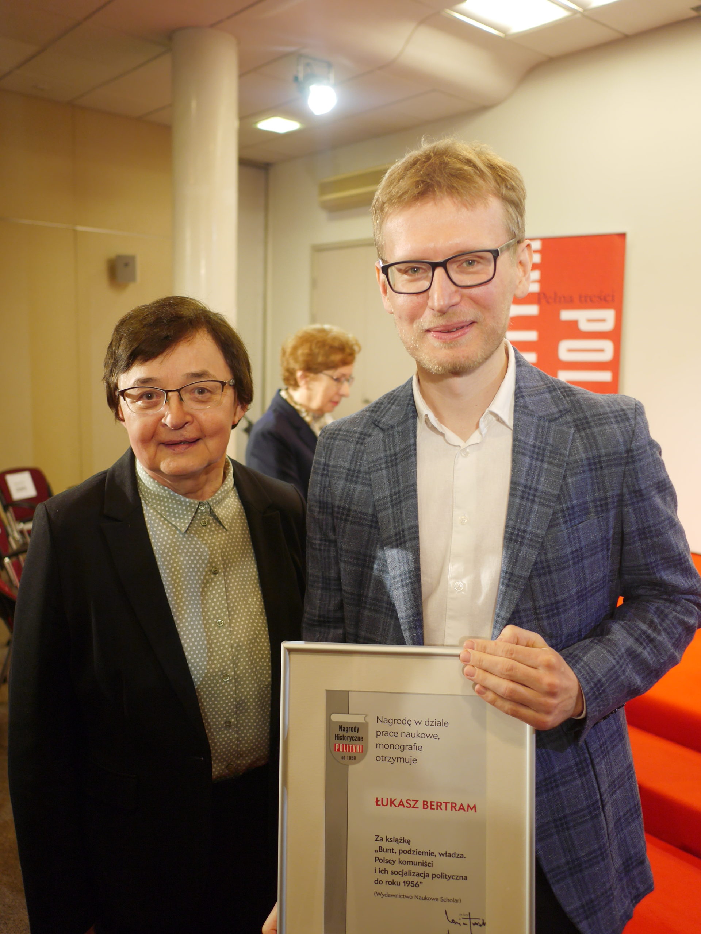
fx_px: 810
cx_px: 350
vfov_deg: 60.0
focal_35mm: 30
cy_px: 467
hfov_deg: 46.8
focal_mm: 15
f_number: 1.7
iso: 200
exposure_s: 1/60
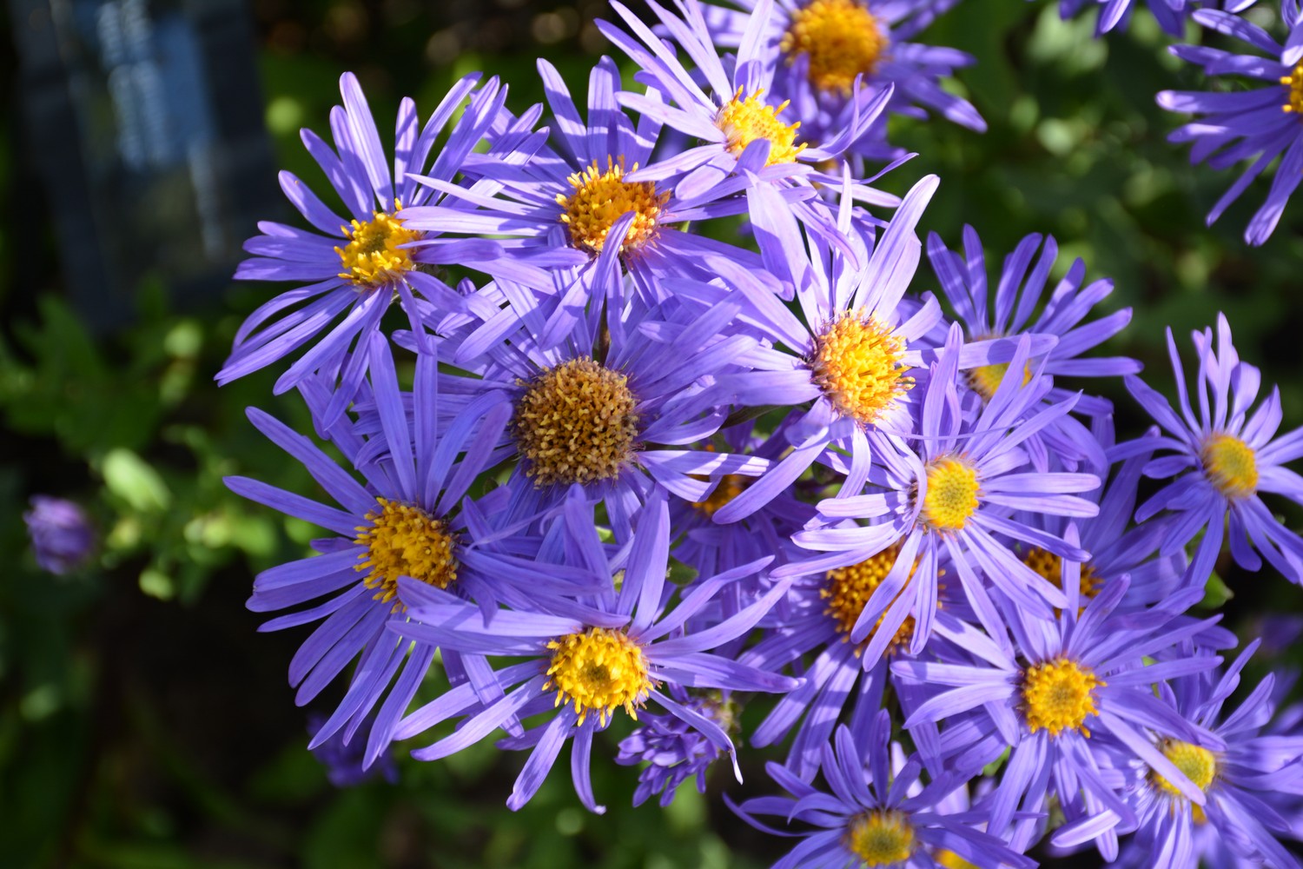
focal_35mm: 105
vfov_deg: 13.0
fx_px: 3800
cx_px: 652
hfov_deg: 19.5
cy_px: 434
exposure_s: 1/250
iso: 200
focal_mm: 70
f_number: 8
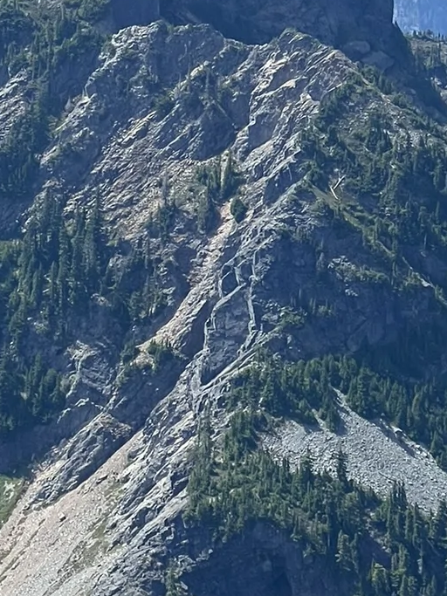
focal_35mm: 231
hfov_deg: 6.4
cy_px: 1
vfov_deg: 8.5
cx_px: -24
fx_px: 3978
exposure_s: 1/717
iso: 32
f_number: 2.8
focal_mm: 9
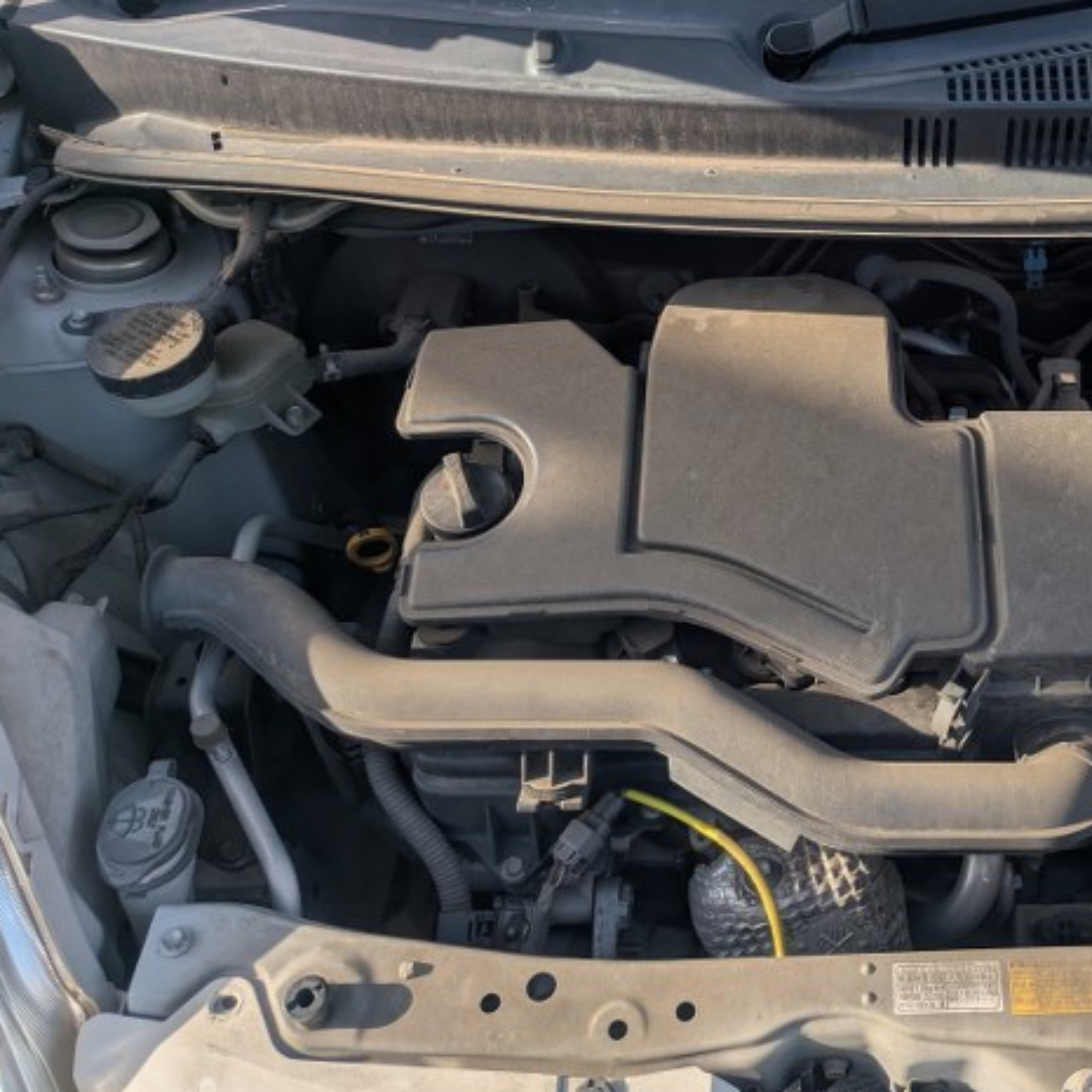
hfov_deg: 41.5
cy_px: 456
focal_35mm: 38
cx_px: 910
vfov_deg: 43.7
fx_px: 1356
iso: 52
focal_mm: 5.43
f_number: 1.89
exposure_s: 1/1166
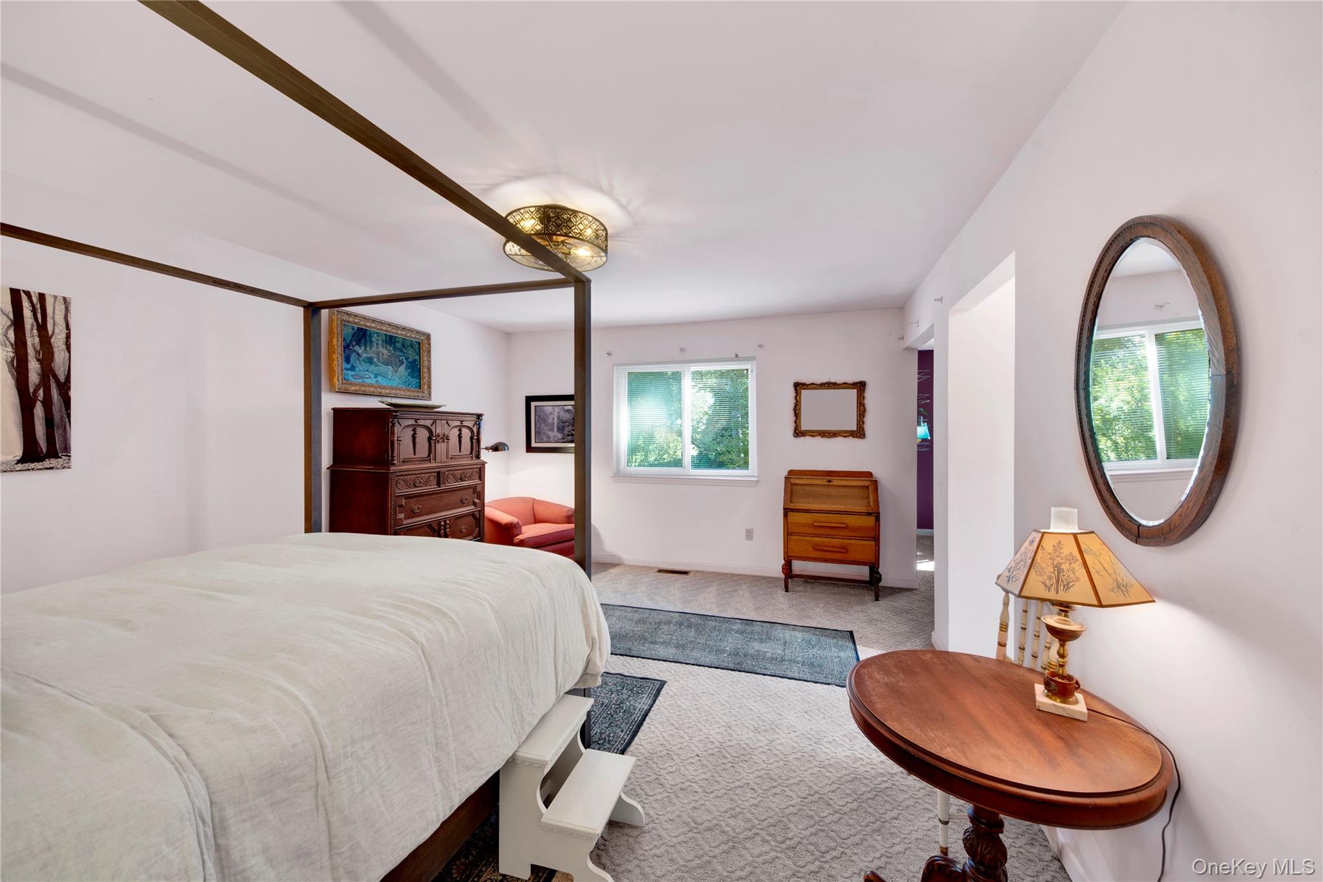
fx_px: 441
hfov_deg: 112.6
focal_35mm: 12
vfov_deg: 90.0
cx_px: 662
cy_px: 441
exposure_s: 1.3
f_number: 8
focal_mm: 8
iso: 100
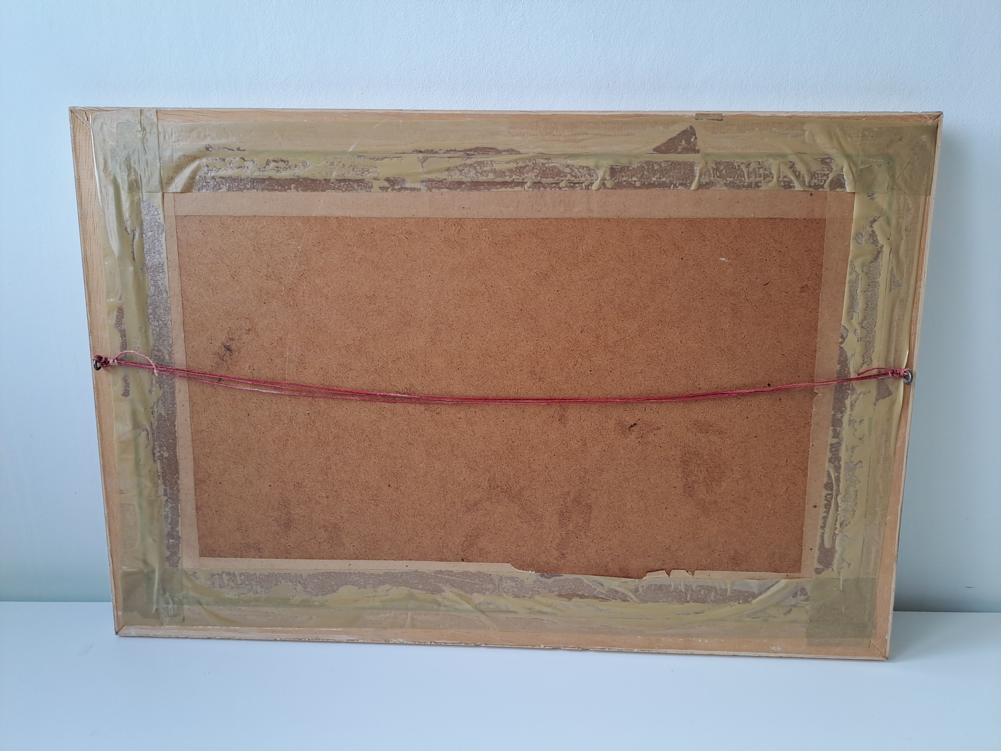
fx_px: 723
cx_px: 500
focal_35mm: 25
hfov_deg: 69.4
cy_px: 376
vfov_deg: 54.9
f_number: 1.8
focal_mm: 4.65
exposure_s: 1/60
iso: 50
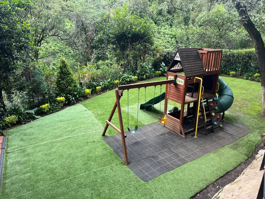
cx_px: 132
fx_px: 199
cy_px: 100
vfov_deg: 53.1
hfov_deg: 67.3
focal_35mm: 26
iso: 100
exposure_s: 1/121
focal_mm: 5.1
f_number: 1.6
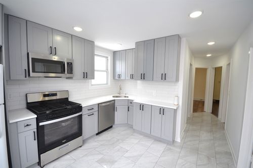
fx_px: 105
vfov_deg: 77.1
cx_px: 126
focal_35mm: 15
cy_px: 84
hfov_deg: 100.5
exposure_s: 1/125
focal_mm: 10
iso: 400
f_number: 5.6
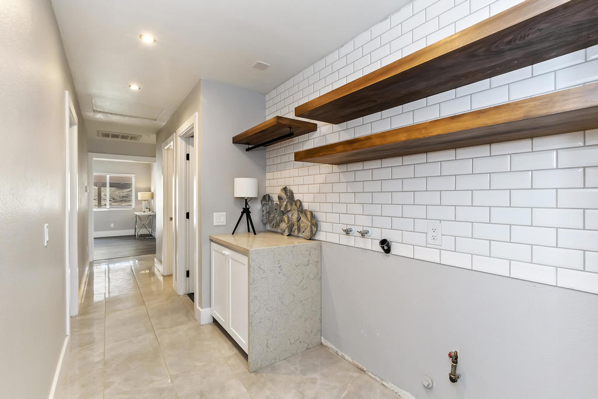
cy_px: 200
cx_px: 299
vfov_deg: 77.3
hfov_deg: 100.4
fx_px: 249
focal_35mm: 15
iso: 400
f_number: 8
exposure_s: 1/30
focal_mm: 10
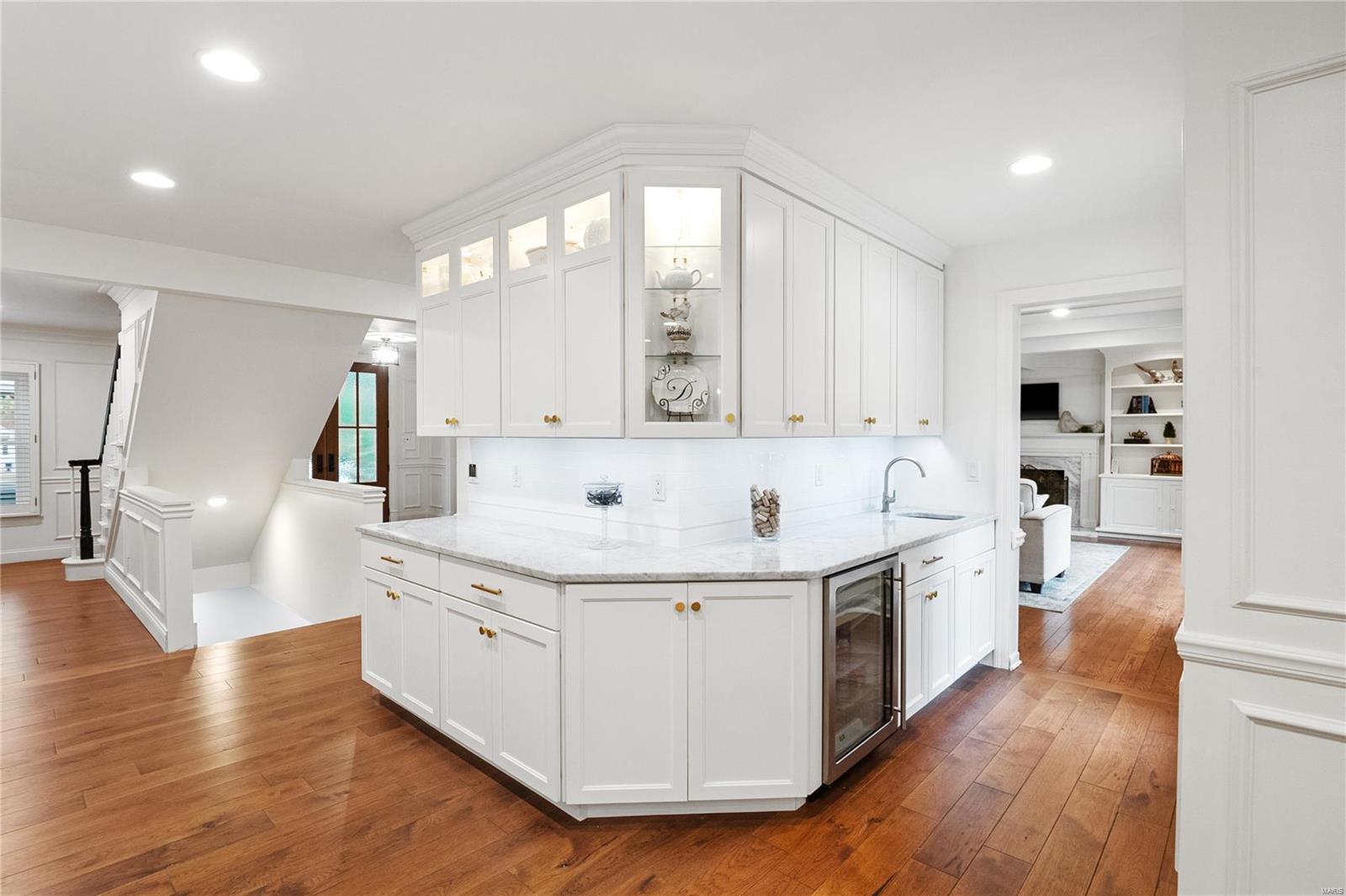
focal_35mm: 16
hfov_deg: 96.7
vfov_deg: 73.7
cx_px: 673
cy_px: 448
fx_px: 598
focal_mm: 8
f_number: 6.3
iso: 400
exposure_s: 1/8
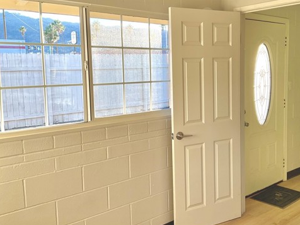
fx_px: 338
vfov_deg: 36.8
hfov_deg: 47.6
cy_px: 101
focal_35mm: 39
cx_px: 180
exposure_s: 1/120
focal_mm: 3
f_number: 1.8
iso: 25
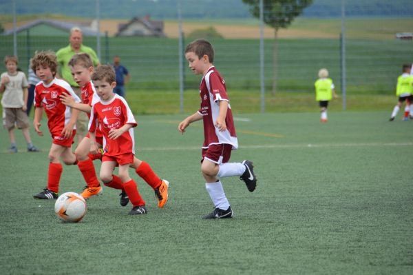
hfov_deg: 6.9
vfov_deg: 4.6
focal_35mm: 300
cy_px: 138
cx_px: 206
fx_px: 3439
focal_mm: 200
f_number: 5.6
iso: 400
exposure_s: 1/1250
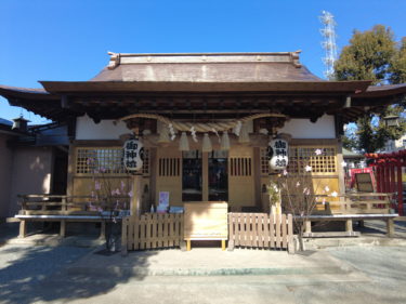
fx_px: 234
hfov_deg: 81.8
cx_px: 203
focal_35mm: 20
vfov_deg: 65.9
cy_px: 152
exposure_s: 1/640
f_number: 1.8
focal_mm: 4.4
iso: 100
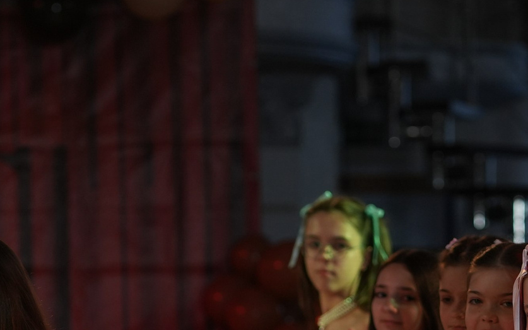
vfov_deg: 4.9
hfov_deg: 7.9
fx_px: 3813
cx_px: 39
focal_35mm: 265
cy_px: 421
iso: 800
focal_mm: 85
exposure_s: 1/400
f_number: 2.2
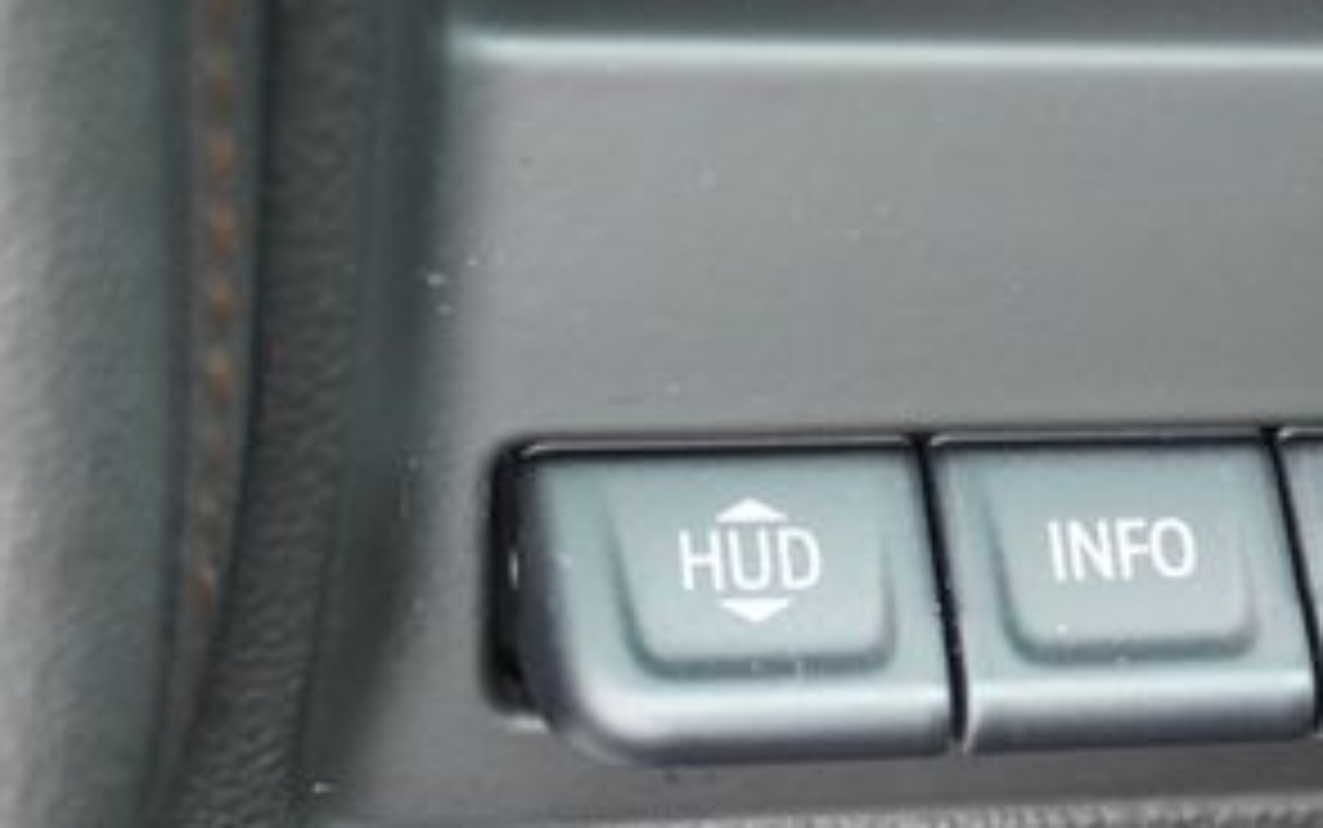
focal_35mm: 100
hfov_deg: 20.3
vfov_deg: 13.1
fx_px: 3607
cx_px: 1220
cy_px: 580
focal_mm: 30
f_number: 5
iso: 3200
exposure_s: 1/60
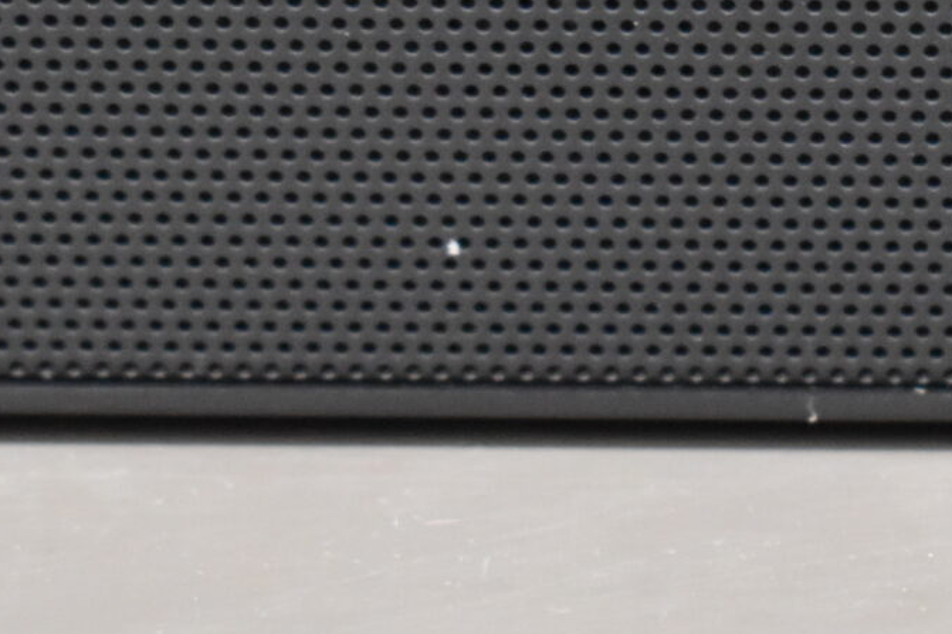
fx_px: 8325
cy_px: -337
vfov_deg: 4.3
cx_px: 1166
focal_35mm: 315
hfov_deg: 6.5
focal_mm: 55
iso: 3200
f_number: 5.6
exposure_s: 1/60
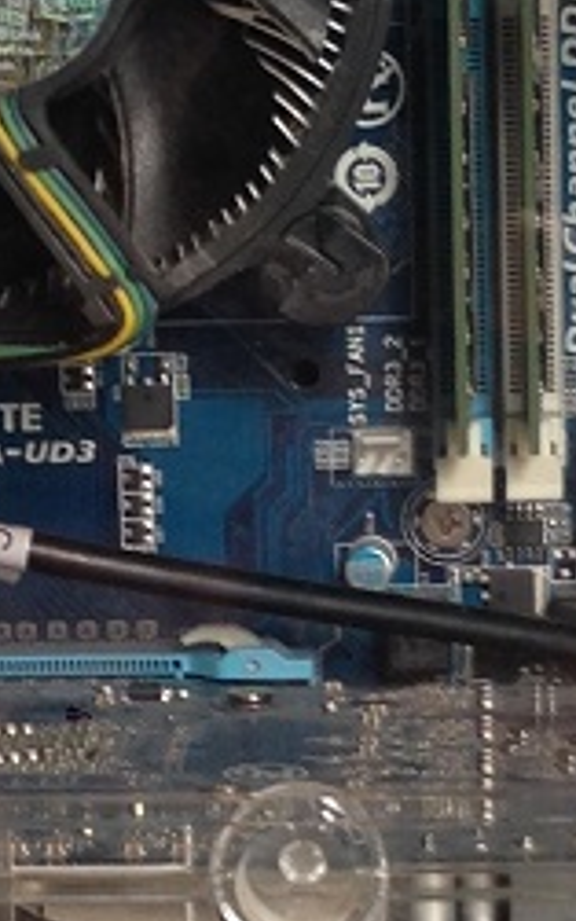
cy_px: 712
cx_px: 249
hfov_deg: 7.2
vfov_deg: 11.5
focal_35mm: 182
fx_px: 4569
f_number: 2.4
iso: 50
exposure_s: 1/20
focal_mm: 4.12
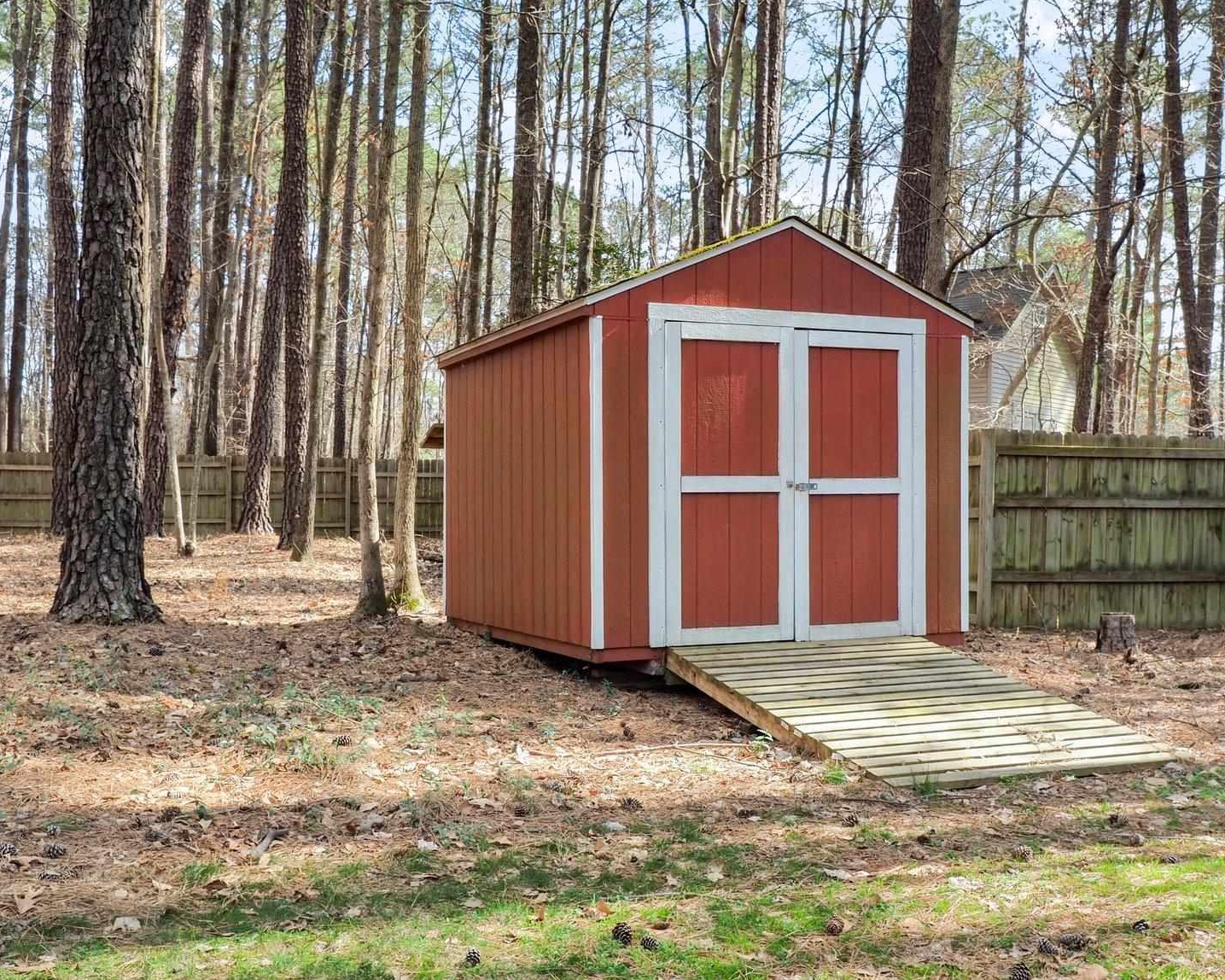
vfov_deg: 38.2
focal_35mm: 39
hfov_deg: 46.8
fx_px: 1414
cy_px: 545
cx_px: 671
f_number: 8
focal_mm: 14
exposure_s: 1/50
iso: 100
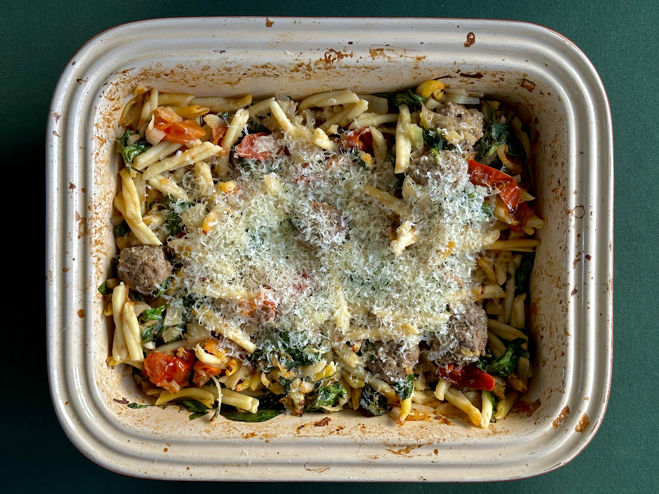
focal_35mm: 48
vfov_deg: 30.3
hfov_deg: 39.7
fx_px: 914
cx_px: 330
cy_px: 247
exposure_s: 1/121
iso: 80
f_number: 1.78
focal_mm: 6.86
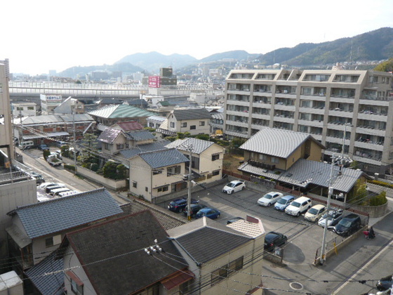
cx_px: 196
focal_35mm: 28
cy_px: 148
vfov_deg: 49.7
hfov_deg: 63.4
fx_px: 318
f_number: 2.8
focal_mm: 4.6
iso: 100
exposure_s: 1/640
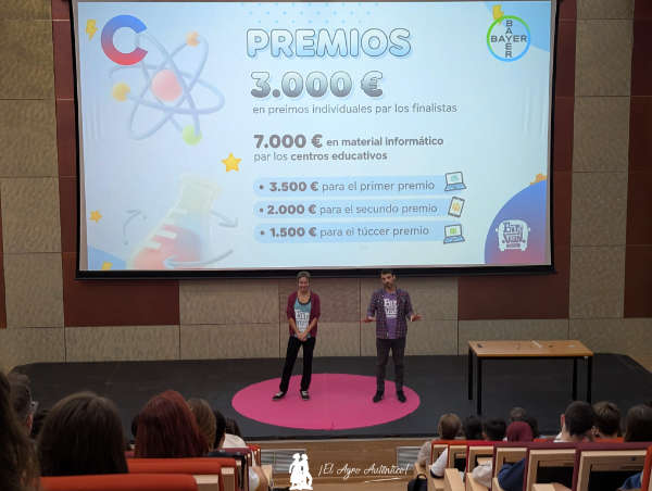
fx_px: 924
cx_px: 326
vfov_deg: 29.8
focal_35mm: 49
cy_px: 246
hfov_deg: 38.9
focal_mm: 6.9
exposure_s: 1/77
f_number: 1.7
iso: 132
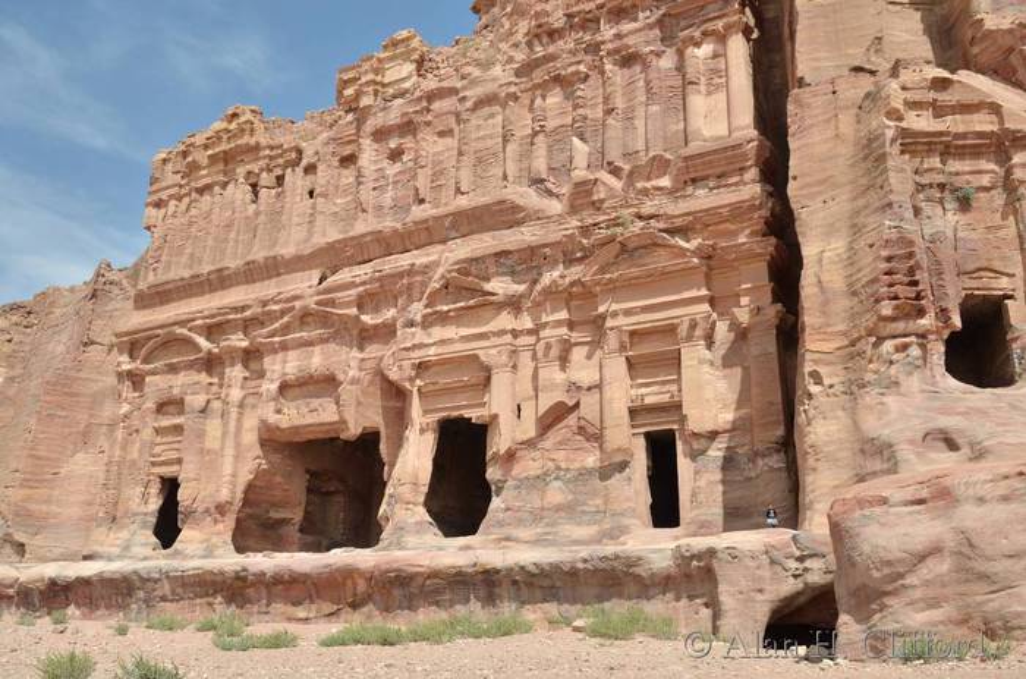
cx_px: 513
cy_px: 340
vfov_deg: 43.4
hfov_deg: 62.1
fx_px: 853
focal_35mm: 30
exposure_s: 1/320
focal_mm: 20
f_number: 9
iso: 100
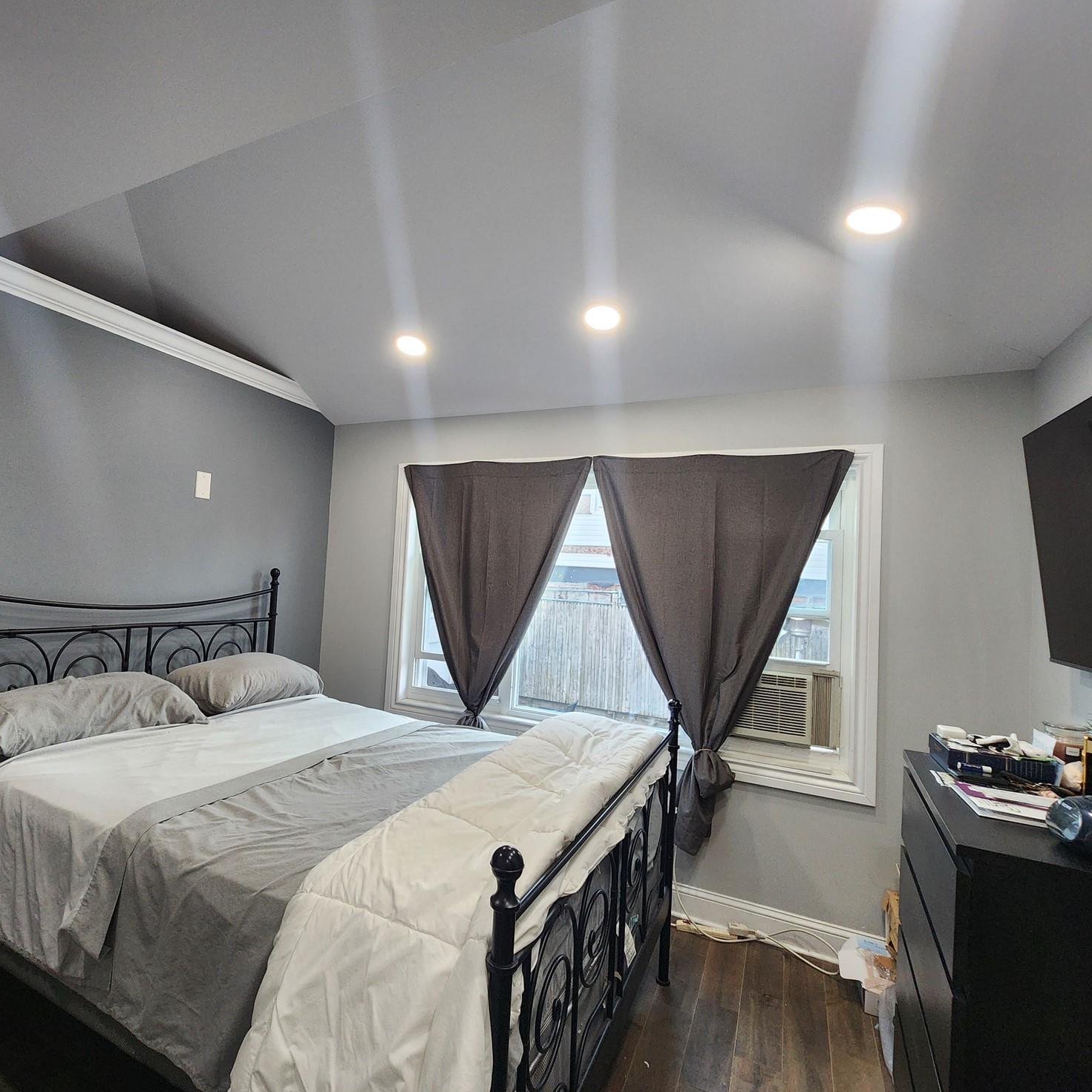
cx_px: 451
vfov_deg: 87.4
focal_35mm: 16
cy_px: 549
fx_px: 571
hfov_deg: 86.6
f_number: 2.2
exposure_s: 1/60
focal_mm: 2.2
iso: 200
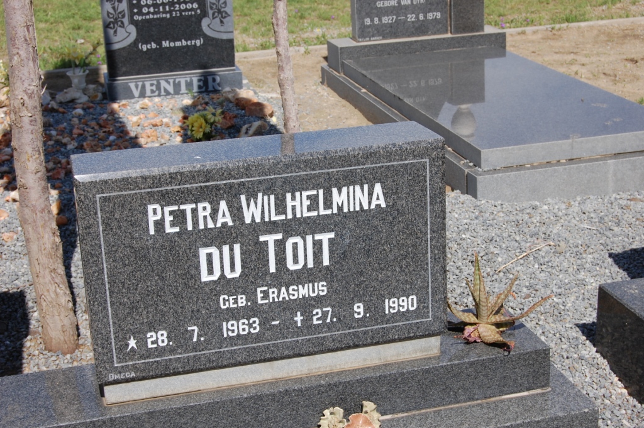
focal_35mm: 60
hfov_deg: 33.4
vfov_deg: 22.6
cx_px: 322
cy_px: 214
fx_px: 1072
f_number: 10
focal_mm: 40
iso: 200
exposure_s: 1/400
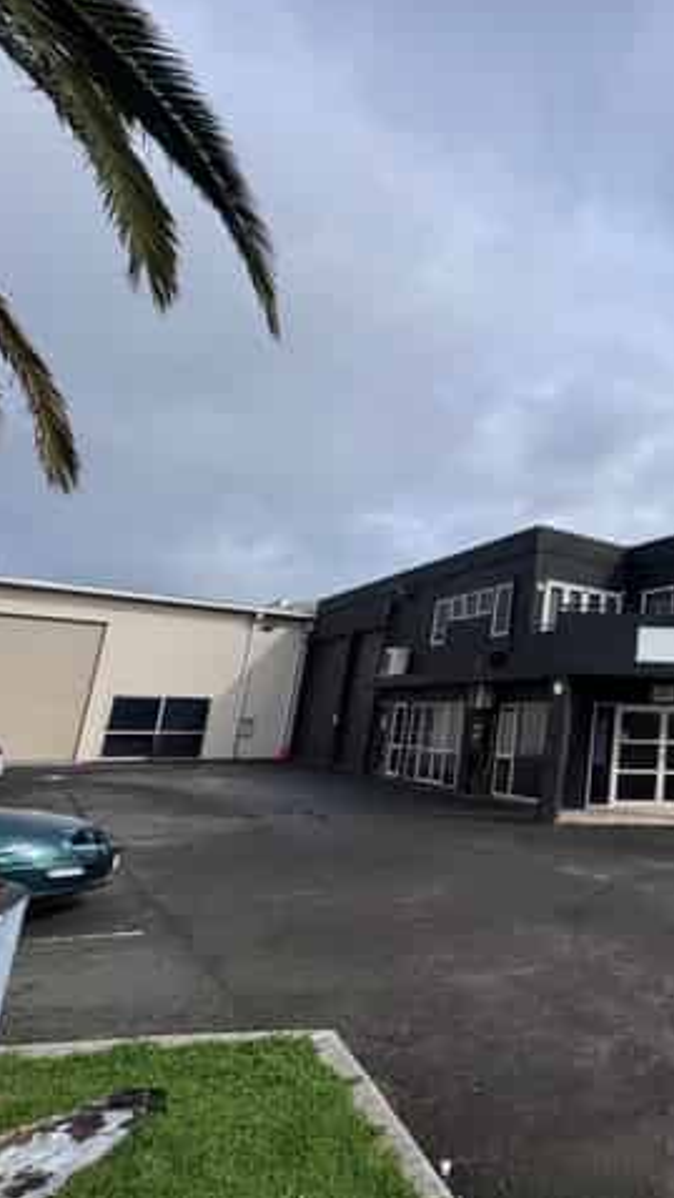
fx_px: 667
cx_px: 817
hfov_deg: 38.7
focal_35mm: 21
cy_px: 590
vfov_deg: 83.8
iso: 40
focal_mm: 2.22
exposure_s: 1/1420
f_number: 2.2
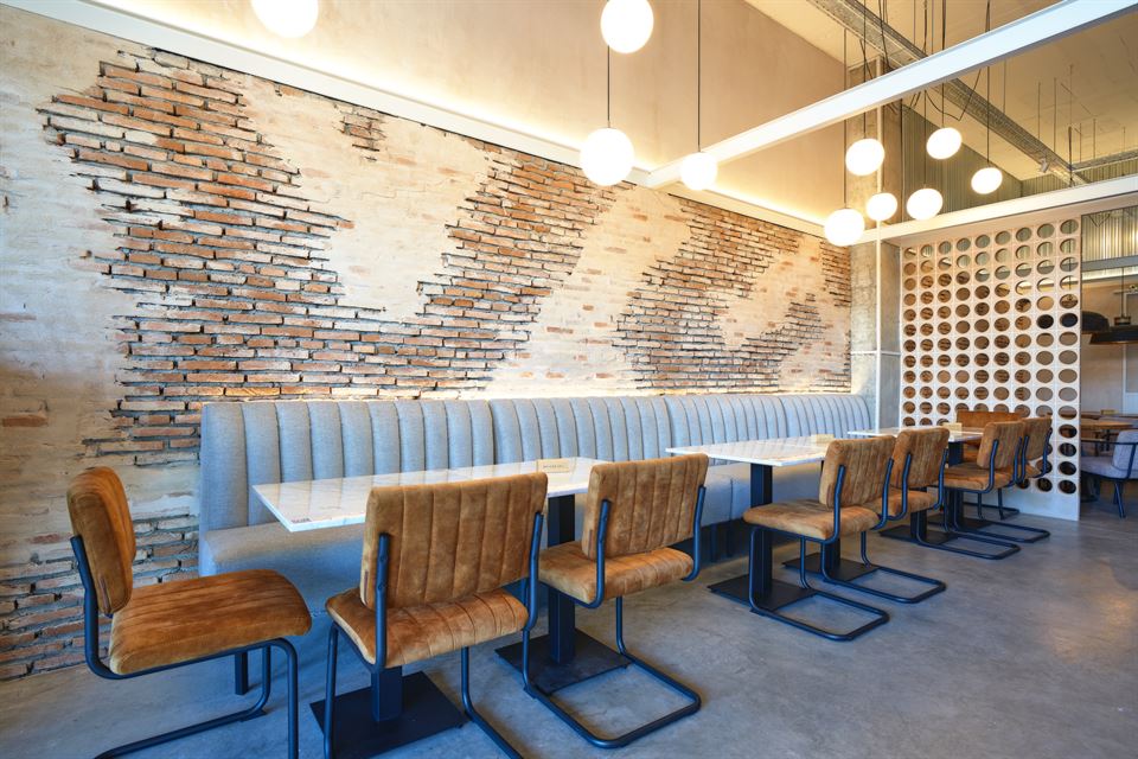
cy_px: 380
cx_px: 569
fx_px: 569
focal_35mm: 18
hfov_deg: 90.0
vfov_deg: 67.4
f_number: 8
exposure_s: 1/2
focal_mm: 18
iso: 100
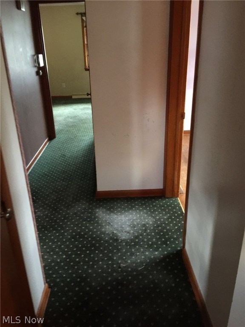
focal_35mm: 29
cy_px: 164
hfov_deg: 48.2
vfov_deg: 61.7
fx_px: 274
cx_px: 122
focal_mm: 4.15
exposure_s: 1/4
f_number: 2.2
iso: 125
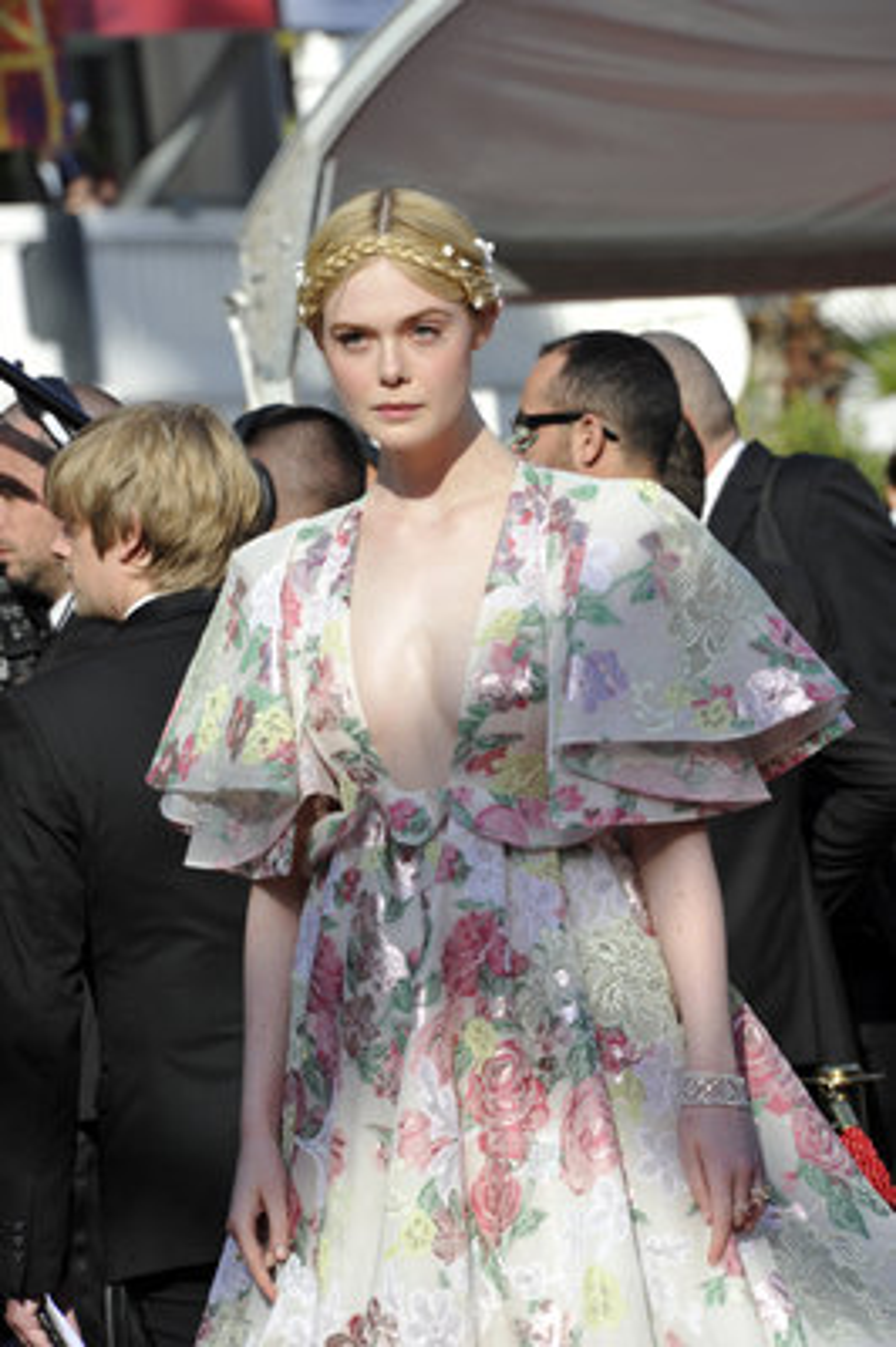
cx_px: 448
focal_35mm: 300
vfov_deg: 6.9
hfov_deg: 4.6
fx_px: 11219
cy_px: 674
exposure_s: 1/640
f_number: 13
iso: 800
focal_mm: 300
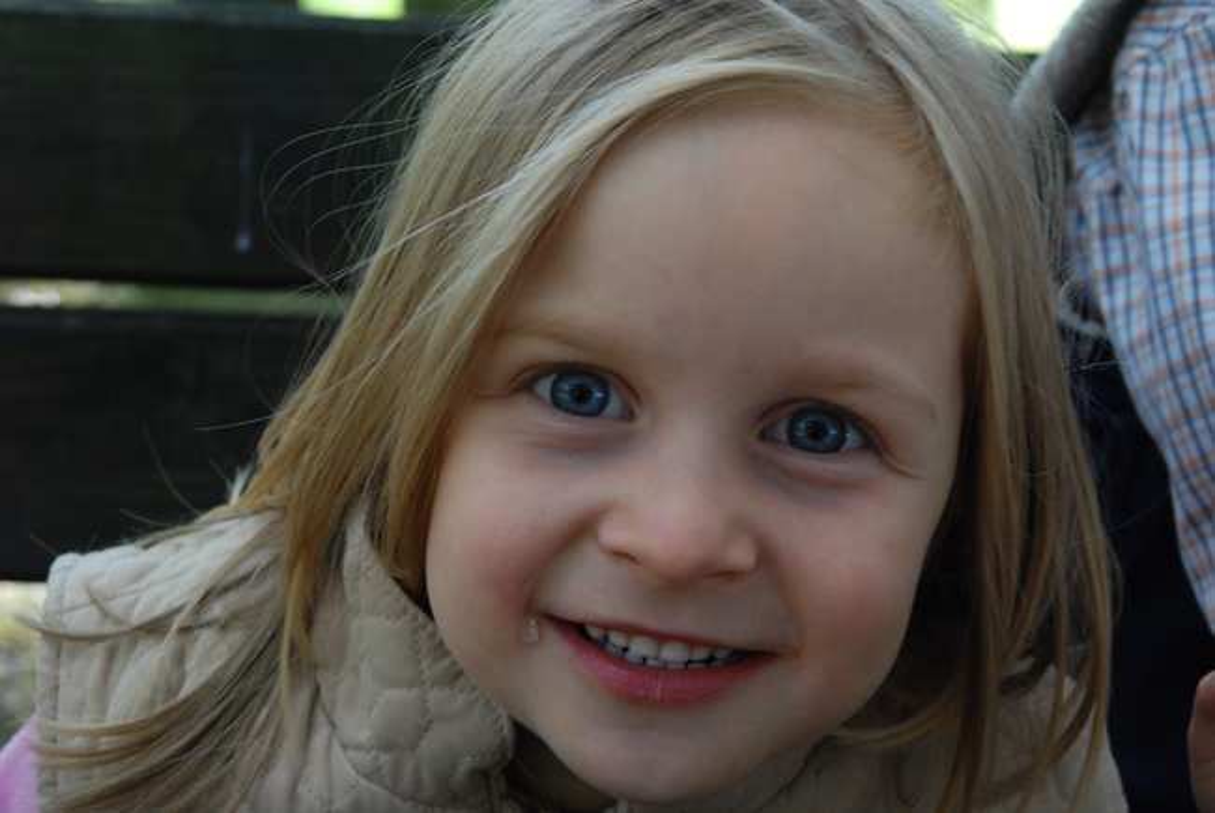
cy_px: 406
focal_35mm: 75
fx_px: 2534
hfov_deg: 27.0
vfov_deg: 18.2
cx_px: 608
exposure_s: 1/80
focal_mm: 50
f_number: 9
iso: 800
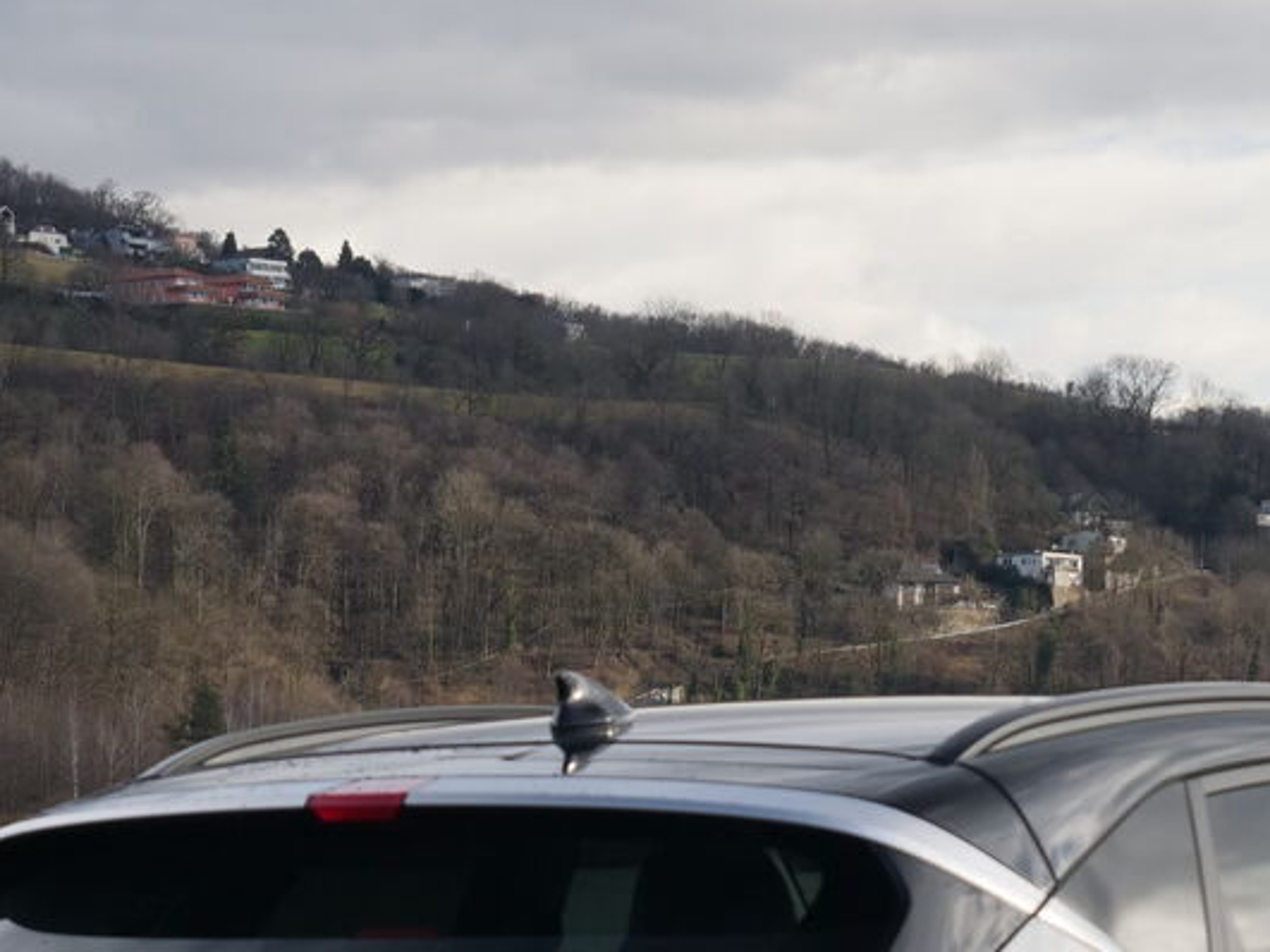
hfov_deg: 13.0
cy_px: 1210
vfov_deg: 9.6
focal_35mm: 152
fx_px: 5575
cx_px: 859
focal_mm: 28
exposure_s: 1/250
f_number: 5
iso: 200
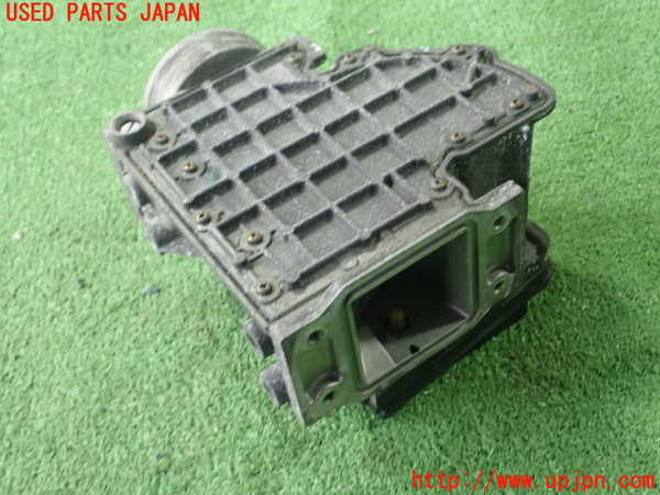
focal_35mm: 46
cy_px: 248
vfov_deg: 31.5
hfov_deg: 41.2
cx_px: 330
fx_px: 877
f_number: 3.1
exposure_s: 1/50
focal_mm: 8.41
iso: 320
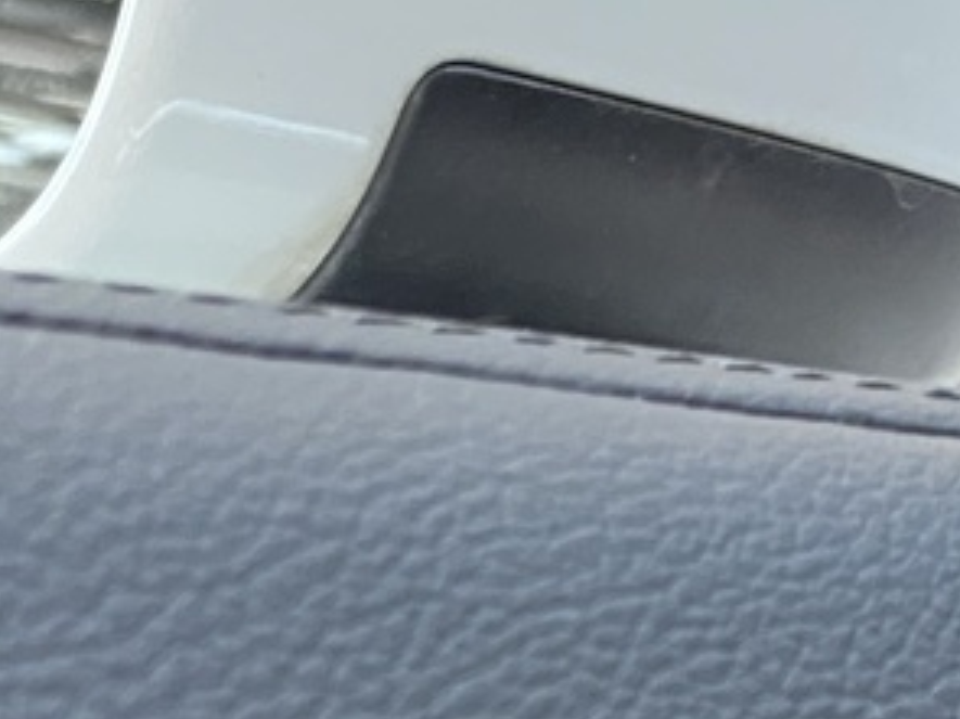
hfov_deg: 14.8
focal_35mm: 127
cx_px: 1246
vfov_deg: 10.6
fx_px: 3521
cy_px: 1490
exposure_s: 1/50
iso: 200
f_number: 1.8
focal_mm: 4.25
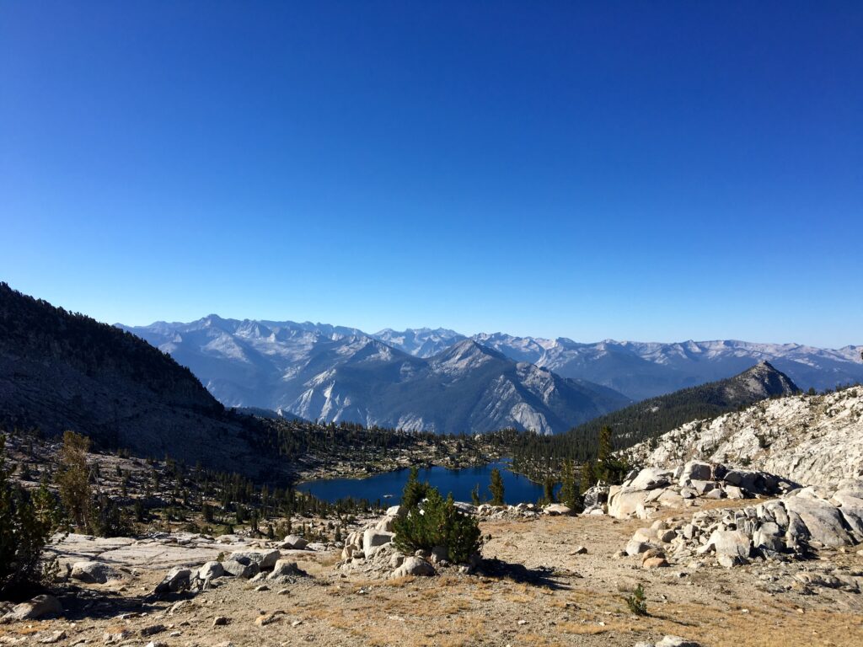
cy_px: 324
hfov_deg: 61.7
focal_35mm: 29
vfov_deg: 48.2
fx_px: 723
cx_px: 432
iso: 25
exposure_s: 1/1789
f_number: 2.2
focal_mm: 4.15
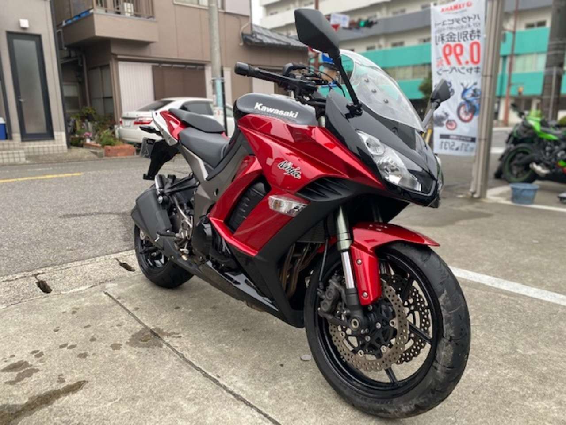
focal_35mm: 26
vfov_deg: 53.1
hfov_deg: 67.3
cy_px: 212
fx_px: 425
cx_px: 283
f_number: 1.8
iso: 100
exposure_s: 1/121
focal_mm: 4.25
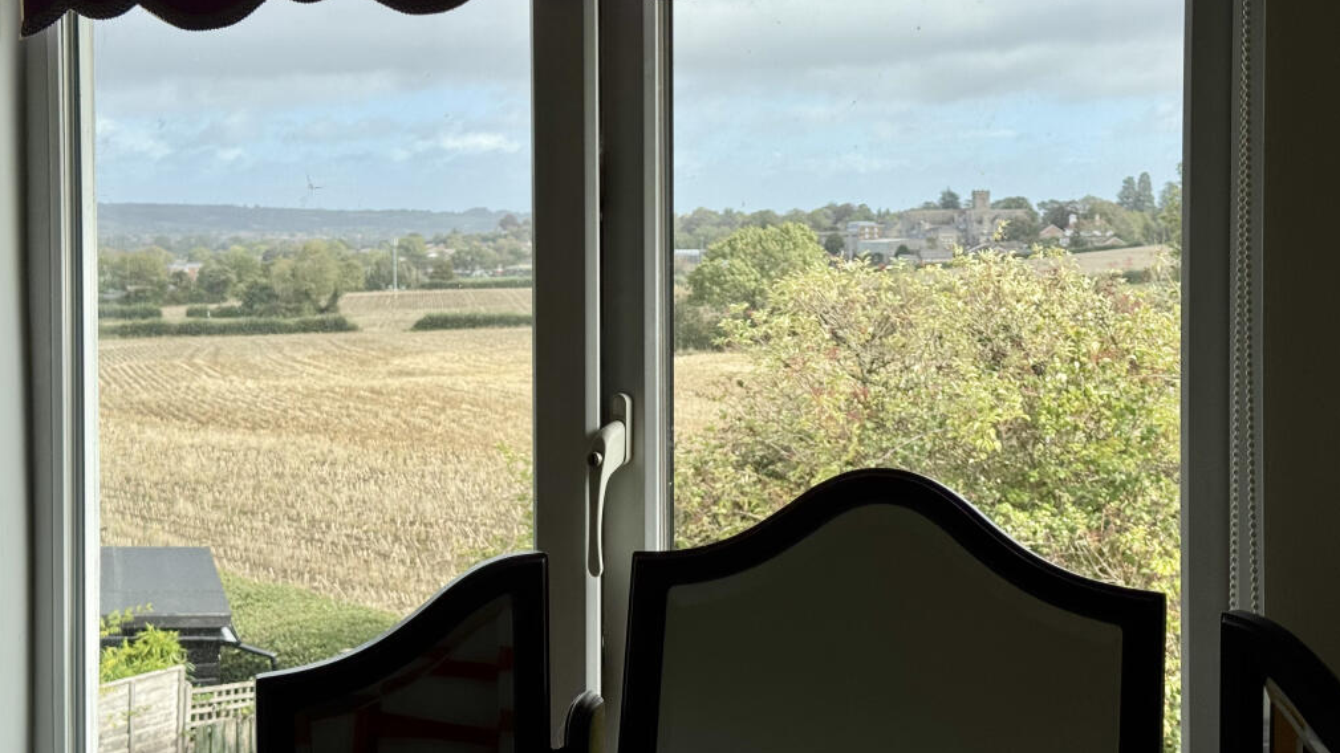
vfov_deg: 22.6
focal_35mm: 53
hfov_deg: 39.2
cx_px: 666
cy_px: 292
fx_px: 1883
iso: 64
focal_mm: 6.76
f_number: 1.78
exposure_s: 1/2331
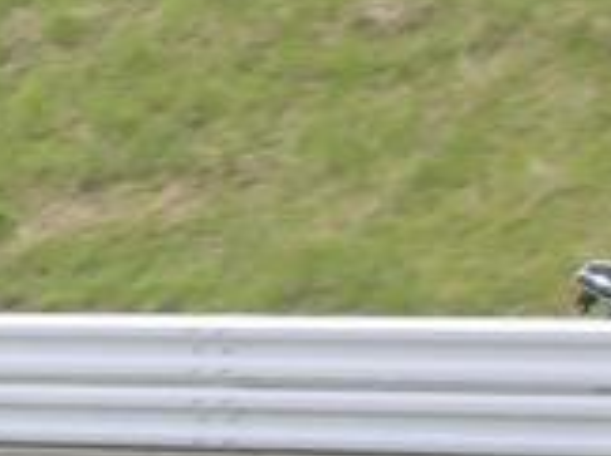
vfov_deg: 2.9
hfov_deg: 3.9
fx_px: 9041
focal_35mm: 513
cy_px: 339
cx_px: -260
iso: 50
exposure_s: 1/130
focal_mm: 16.2
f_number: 8.2
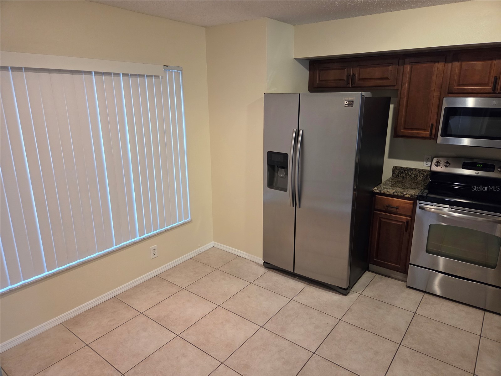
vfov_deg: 58.9
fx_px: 333
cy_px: 188
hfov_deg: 73.9
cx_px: 250
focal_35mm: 23
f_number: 1.8
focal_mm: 5.4
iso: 800
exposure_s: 1/120
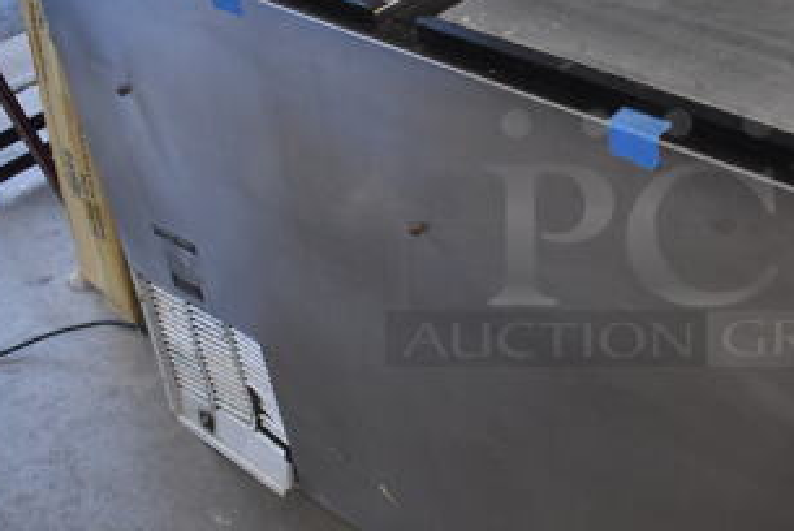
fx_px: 1192
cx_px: 677
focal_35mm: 54
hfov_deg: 35.2
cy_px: 229
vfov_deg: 25.1
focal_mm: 18
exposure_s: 1/125
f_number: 3.5
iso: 2800
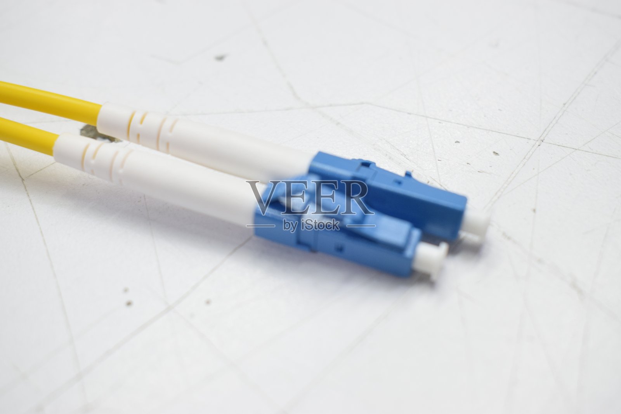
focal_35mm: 52
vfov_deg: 25.8
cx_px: 310
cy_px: 207
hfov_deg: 37.8
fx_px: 906
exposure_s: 1/60
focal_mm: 35
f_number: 6.3
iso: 800
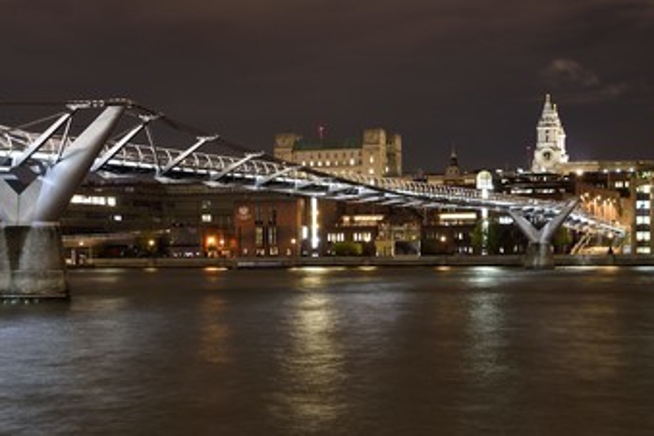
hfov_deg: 35.0
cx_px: 370
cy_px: 220
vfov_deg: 23.8
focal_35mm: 57
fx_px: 1035
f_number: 6.3
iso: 250
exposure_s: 5
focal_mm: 46
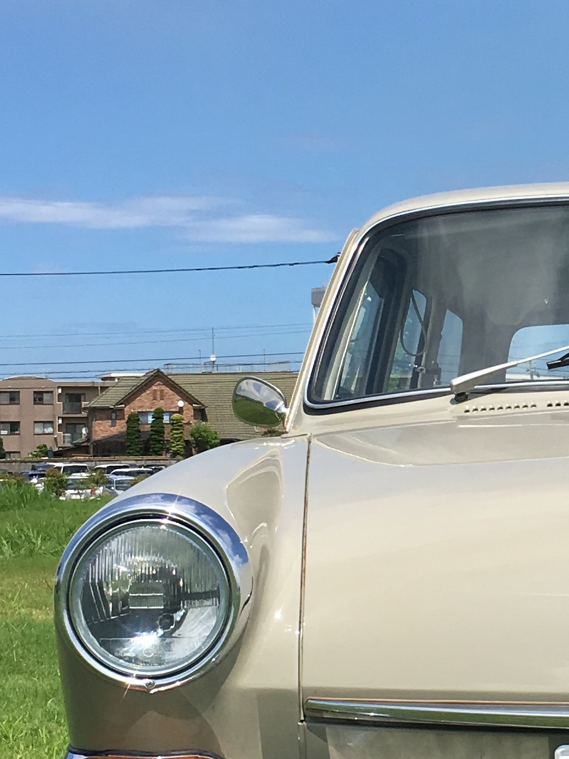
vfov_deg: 20.9
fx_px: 2060
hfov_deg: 15.2
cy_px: 408
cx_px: 658
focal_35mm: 94
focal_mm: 4.15
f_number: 2.2
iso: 25
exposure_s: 1/2137
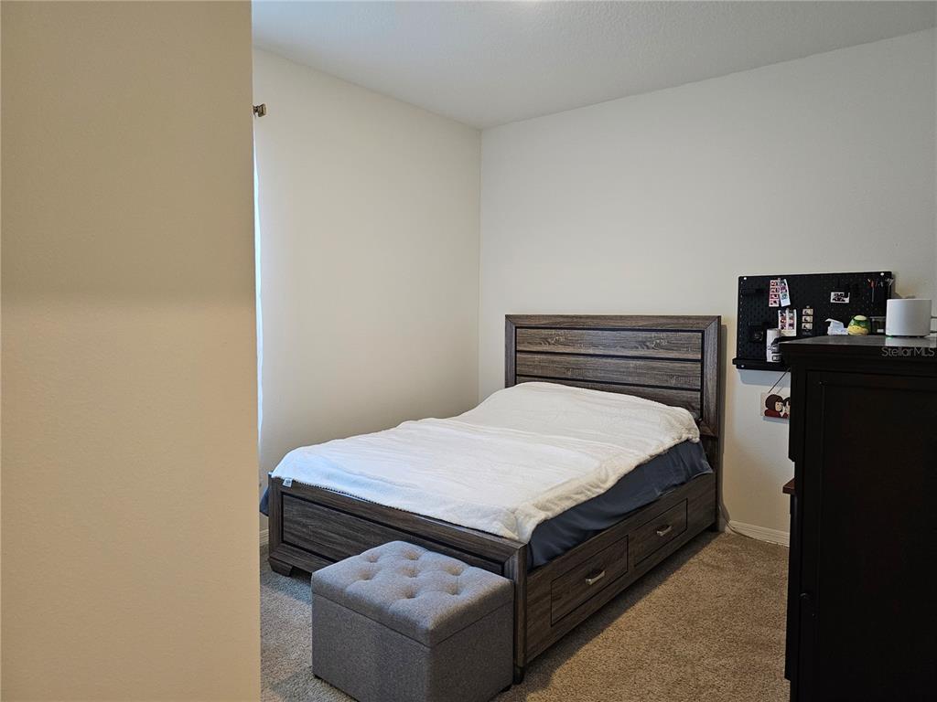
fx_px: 623
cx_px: 468
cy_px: 351
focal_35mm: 23
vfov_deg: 58.9
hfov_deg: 73.9
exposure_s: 1/120
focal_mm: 6.3
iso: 400
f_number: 1.7
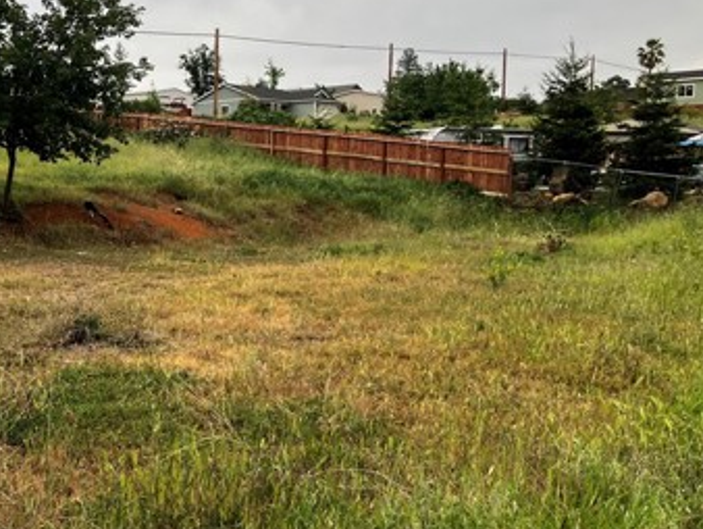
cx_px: 75
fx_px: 1077
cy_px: 304
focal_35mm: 53
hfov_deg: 34.2
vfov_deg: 27.5
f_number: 1.8
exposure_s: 1/153
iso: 25
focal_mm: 3.99
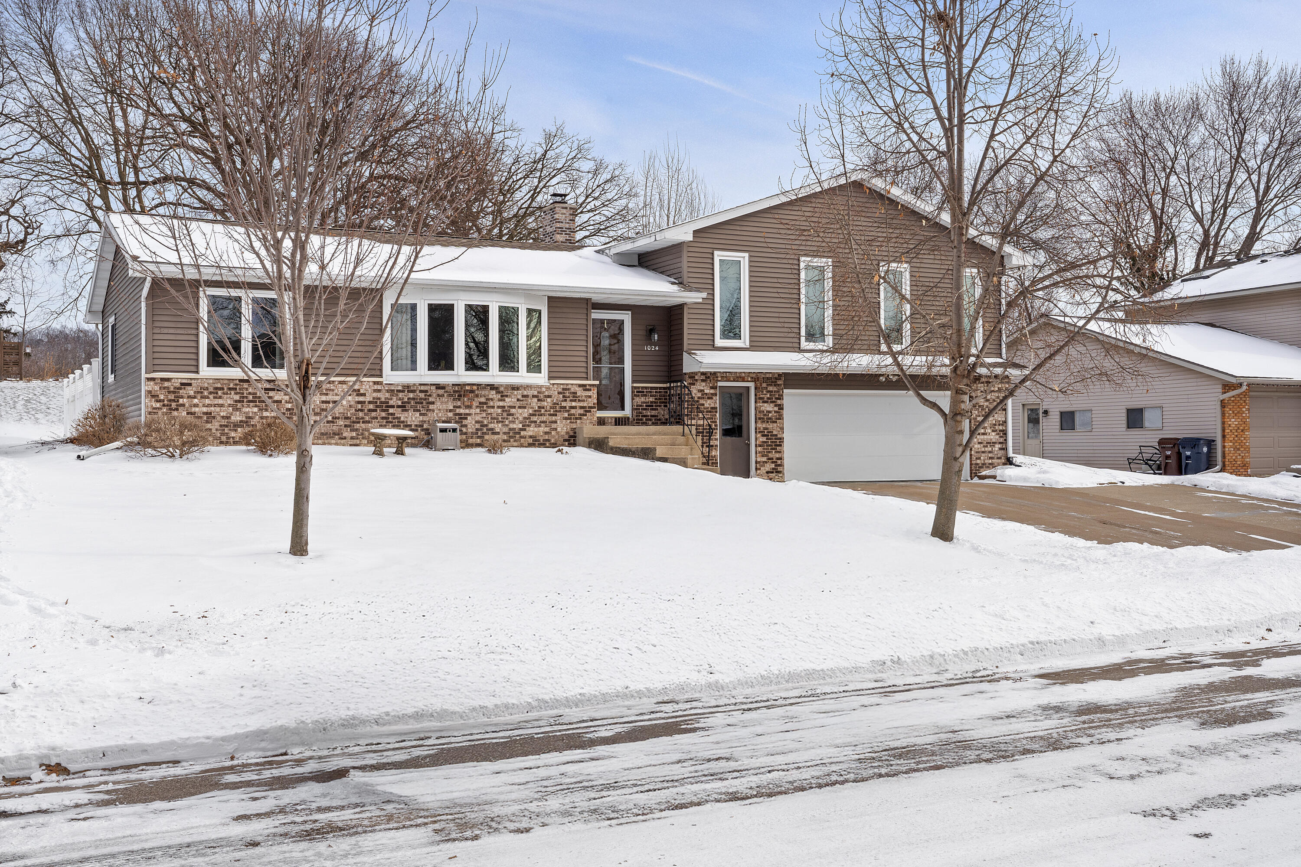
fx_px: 1265
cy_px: 434
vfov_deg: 37.9
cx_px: 650
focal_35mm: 35
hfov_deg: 54.4
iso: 250
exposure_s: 1/25
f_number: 16
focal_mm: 35
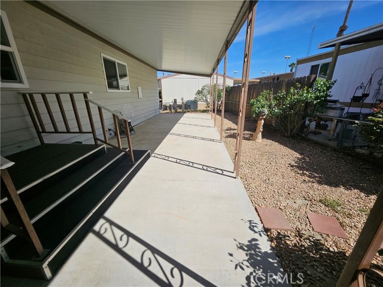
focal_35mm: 13
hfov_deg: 106.2
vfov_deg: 89.9
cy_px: 144
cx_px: 192
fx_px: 144
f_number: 2.2
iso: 32
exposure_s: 1/1756
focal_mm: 1.74
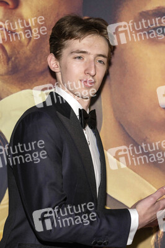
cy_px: 124
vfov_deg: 22.9
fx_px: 613
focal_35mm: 89
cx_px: 82
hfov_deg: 15.3
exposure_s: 1/200
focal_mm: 89
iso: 800
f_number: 4.5
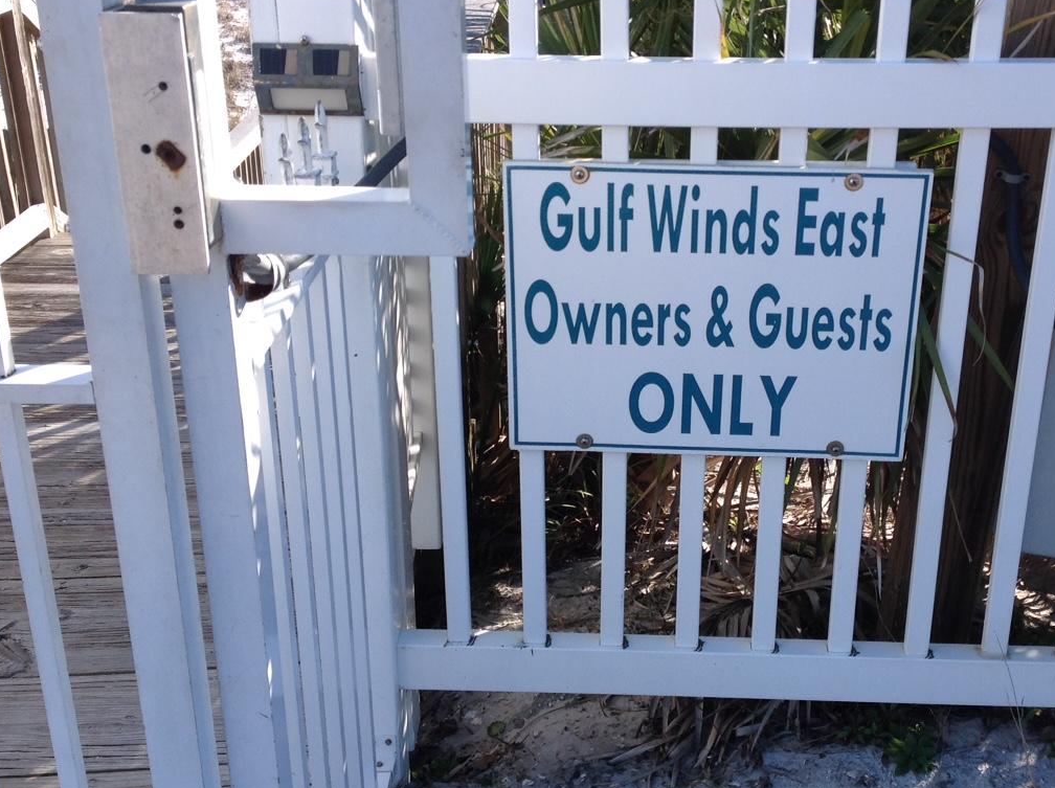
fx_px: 1370
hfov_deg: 41.8
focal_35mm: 45
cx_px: 657
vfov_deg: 32.1
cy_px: 362
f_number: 2.4
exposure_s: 1/719
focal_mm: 4.28
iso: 50
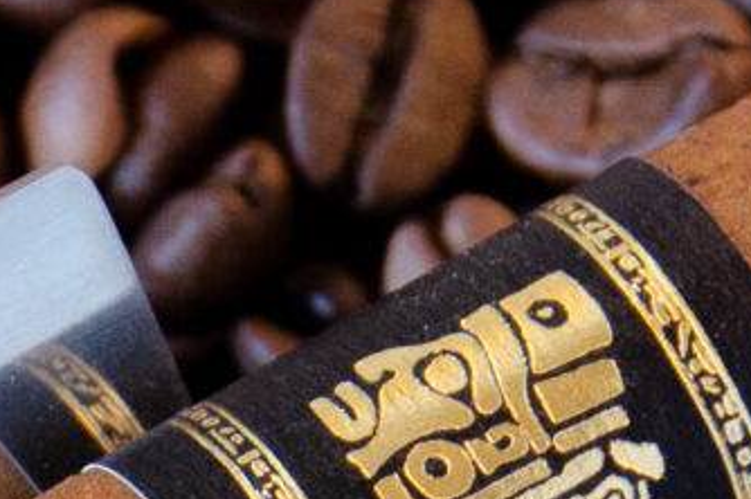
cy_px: 870
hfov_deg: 2.7
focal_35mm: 758
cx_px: -153
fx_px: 15797
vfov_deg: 1.8
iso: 800
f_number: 5.3
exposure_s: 1/40
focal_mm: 66
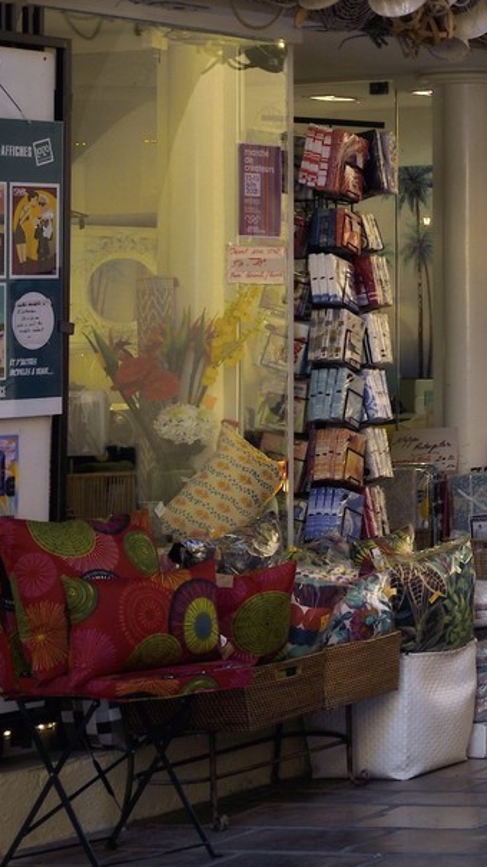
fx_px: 3055
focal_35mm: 133
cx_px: 1137
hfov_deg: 8.4
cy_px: 183
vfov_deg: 16.0
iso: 200
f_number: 10
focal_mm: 48
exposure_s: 1/100
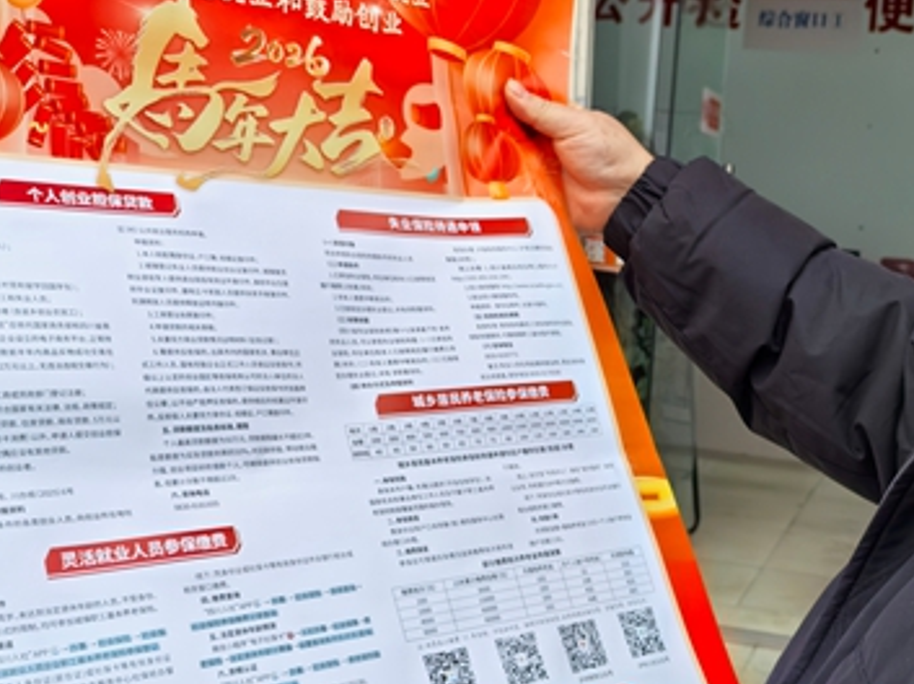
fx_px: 1292
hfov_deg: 38.4
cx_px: 624
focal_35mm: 49
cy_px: 334
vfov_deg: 29.6
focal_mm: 5.52
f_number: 1.9
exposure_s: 1/227
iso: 50
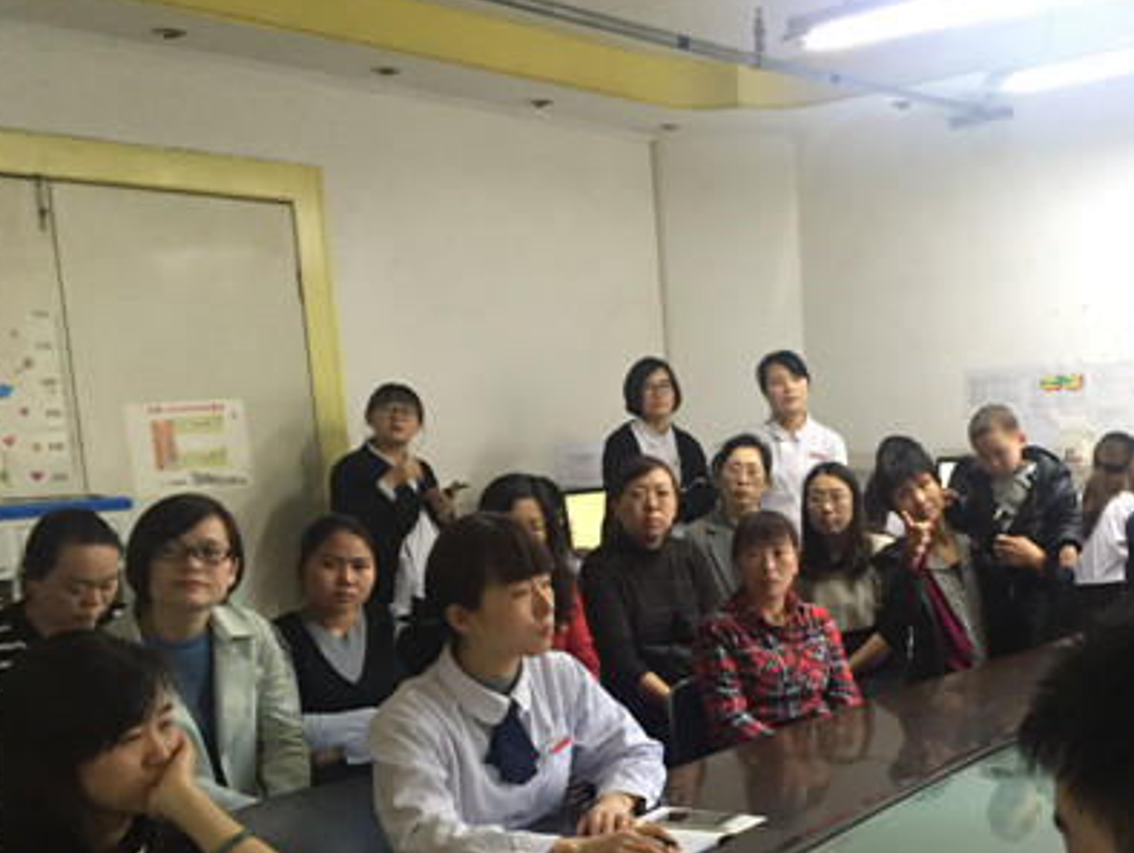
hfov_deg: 41.7
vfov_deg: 32.5
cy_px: 606
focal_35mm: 44
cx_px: 841
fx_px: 1443
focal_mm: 4.15
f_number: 2.2
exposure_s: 1/20
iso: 250
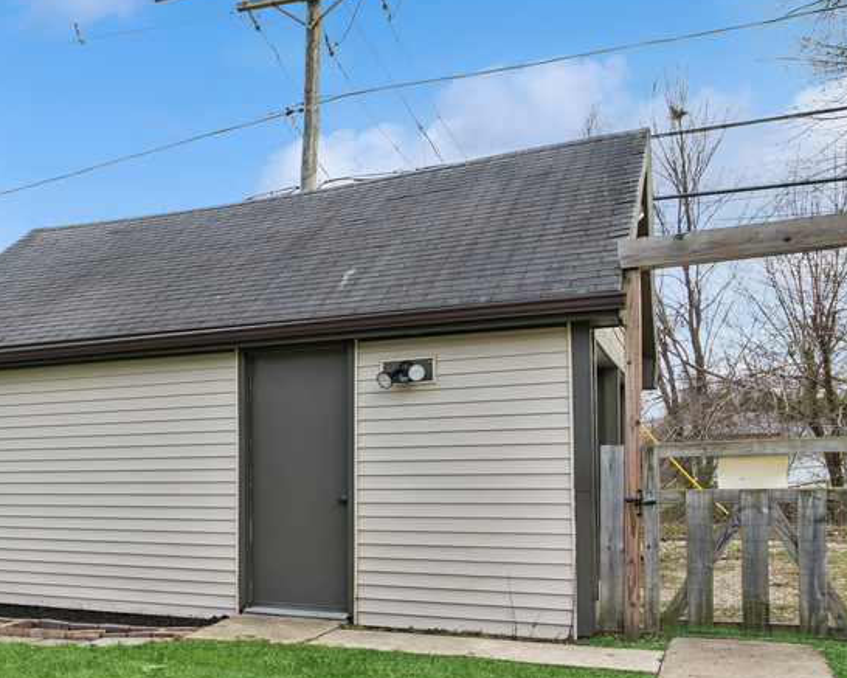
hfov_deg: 41.7
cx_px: 34
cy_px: 520
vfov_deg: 37.2
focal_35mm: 39
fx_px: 978
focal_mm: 14
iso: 200
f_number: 8
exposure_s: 1/200
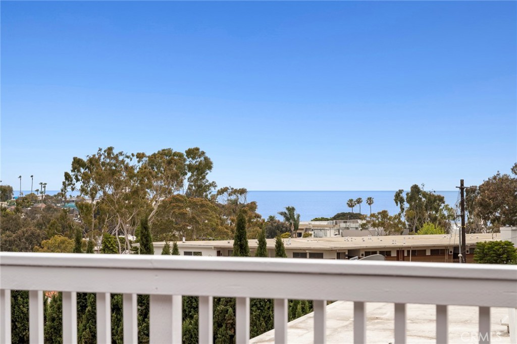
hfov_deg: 28.9
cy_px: 172
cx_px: 258
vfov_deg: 19.4
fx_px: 1005
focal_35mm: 70
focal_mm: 70
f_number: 8
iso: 80
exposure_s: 1/125
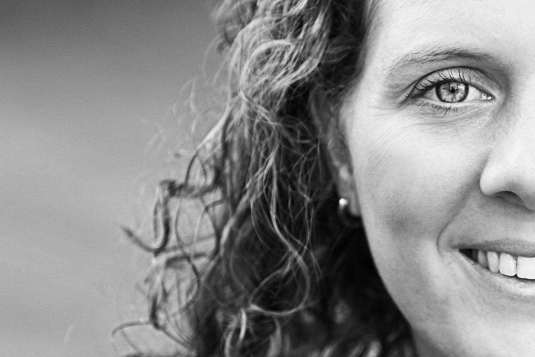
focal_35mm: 160
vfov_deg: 8.6
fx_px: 2379
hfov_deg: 12.6
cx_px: 584
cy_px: 195
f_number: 2.8
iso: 100
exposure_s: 1/200
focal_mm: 60
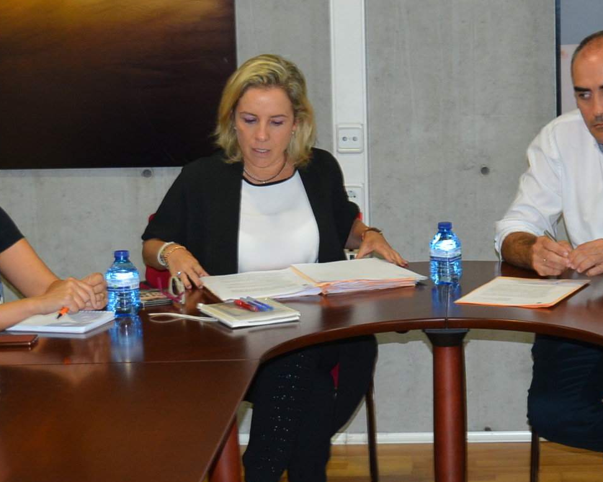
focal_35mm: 108
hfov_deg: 17.6
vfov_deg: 14.2
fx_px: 1935
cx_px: 424
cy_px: 248
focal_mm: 25
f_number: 4
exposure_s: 1/60
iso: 500
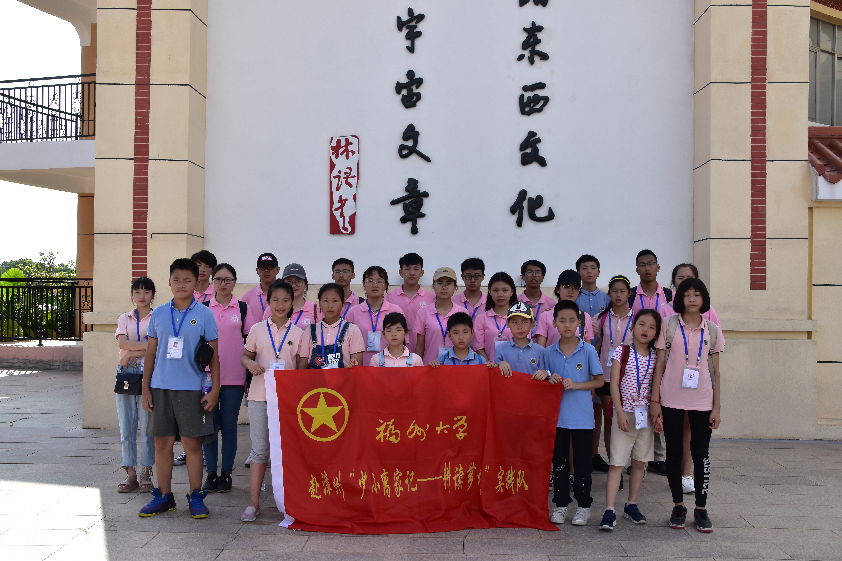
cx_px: 421
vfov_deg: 36.9
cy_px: 280
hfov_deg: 53.1
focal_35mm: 36
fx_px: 842
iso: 400
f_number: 11
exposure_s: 1/400
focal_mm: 24
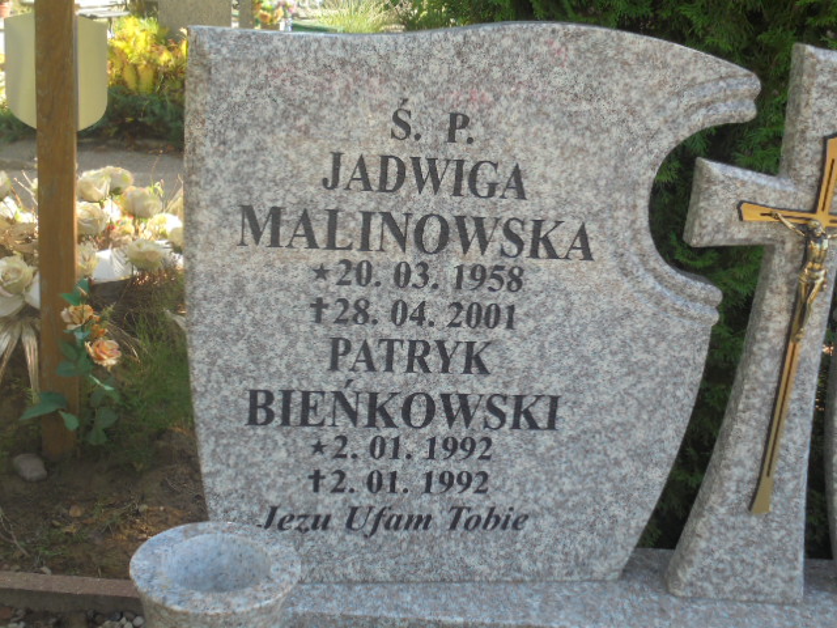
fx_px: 1040
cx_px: 418
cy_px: 314
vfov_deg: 33.6
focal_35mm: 43
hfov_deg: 43.9
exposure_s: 1/125
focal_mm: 7.8
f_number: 4.5
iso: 100
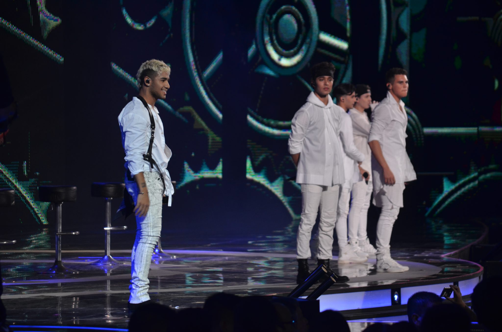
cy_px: 166
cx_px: 251
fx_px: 3026
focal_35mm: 218
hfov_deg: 9.5
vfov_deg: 6.3
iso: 800
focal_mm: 145
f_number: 5
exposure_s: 1/125
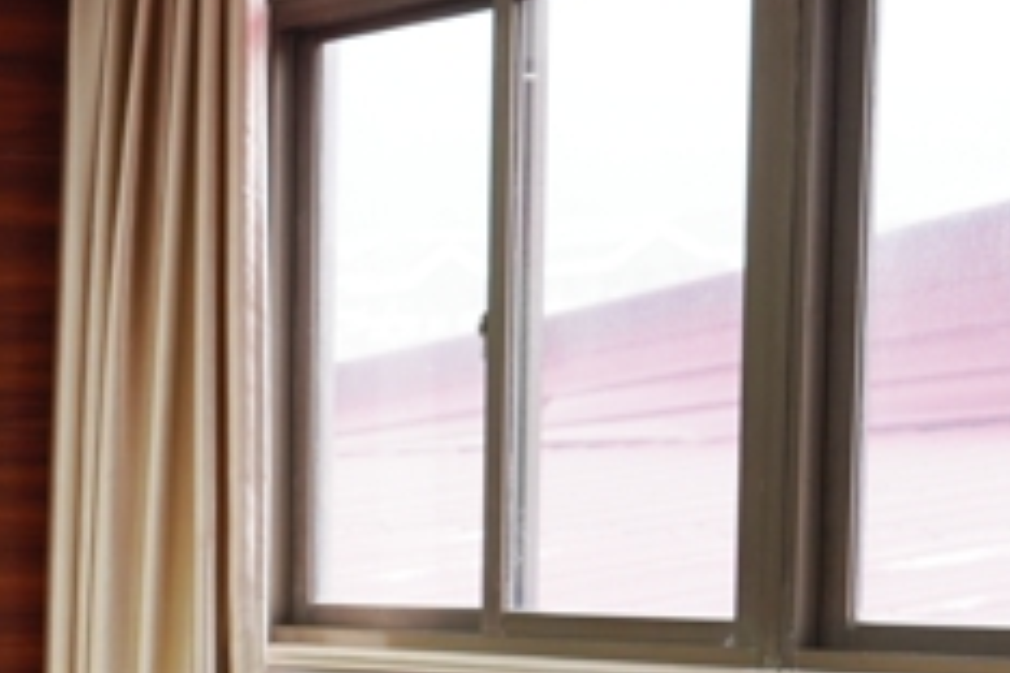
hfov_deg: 16.2
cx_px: -341
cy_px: 917
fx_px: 3338
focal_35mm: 119
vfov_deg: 11.2
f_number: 4
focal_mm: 41
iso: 1000
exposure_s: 1/320
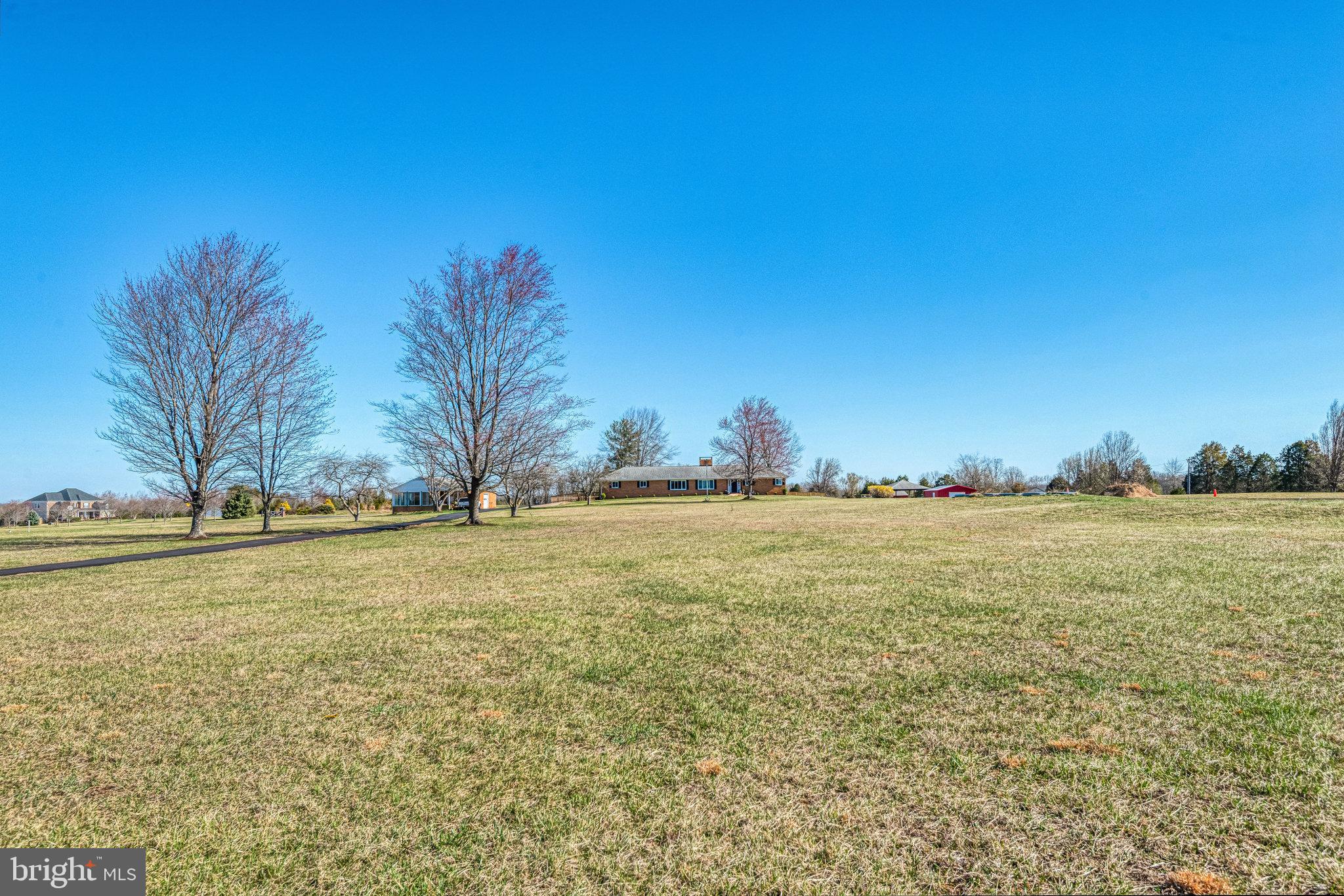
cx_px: 672
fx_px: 896
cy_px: 448
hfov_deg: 73.7
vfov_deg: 53.2
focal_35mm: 24
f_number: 8
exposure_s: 1/1600
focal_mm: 24
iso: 400
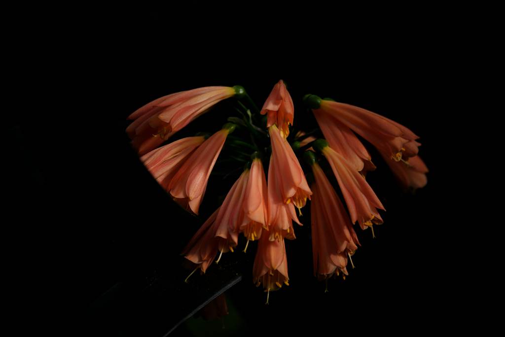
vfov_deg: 6.0
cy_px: 168
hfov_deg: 8.9
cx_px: 252
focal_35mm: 230
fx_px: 3228
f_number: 5.6
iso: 400
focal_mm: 230
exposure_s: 1/500
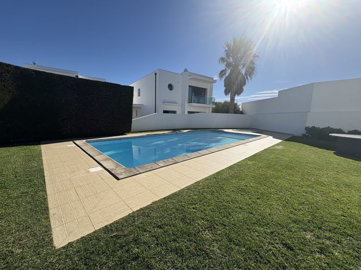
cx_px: 180
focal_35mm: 14
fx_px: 146
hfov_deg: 102.1
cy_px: 135
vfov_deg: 85.6
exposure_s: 1/3247
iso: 50
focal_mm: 2.22
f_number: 2.2
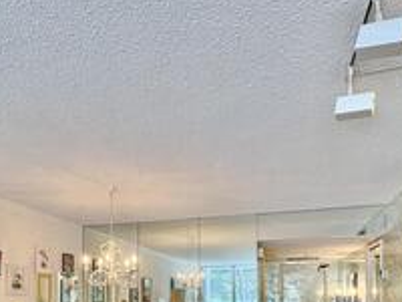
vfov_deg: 43.6
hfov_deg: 63.4
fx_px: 325
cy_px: 292
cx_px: 187
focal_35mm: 28
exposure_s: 1/120
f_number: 2.2
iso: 125
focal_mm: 2.22
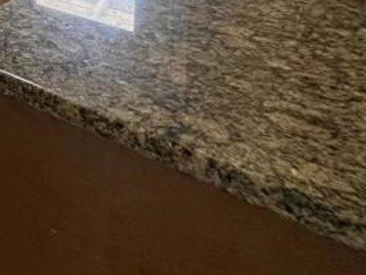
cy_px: -191
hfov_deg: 24.2
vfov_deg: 21.5
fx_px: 529
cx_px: -246
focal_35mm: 50
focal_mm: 1.57
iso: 200
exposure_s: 1/99
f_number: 1.8
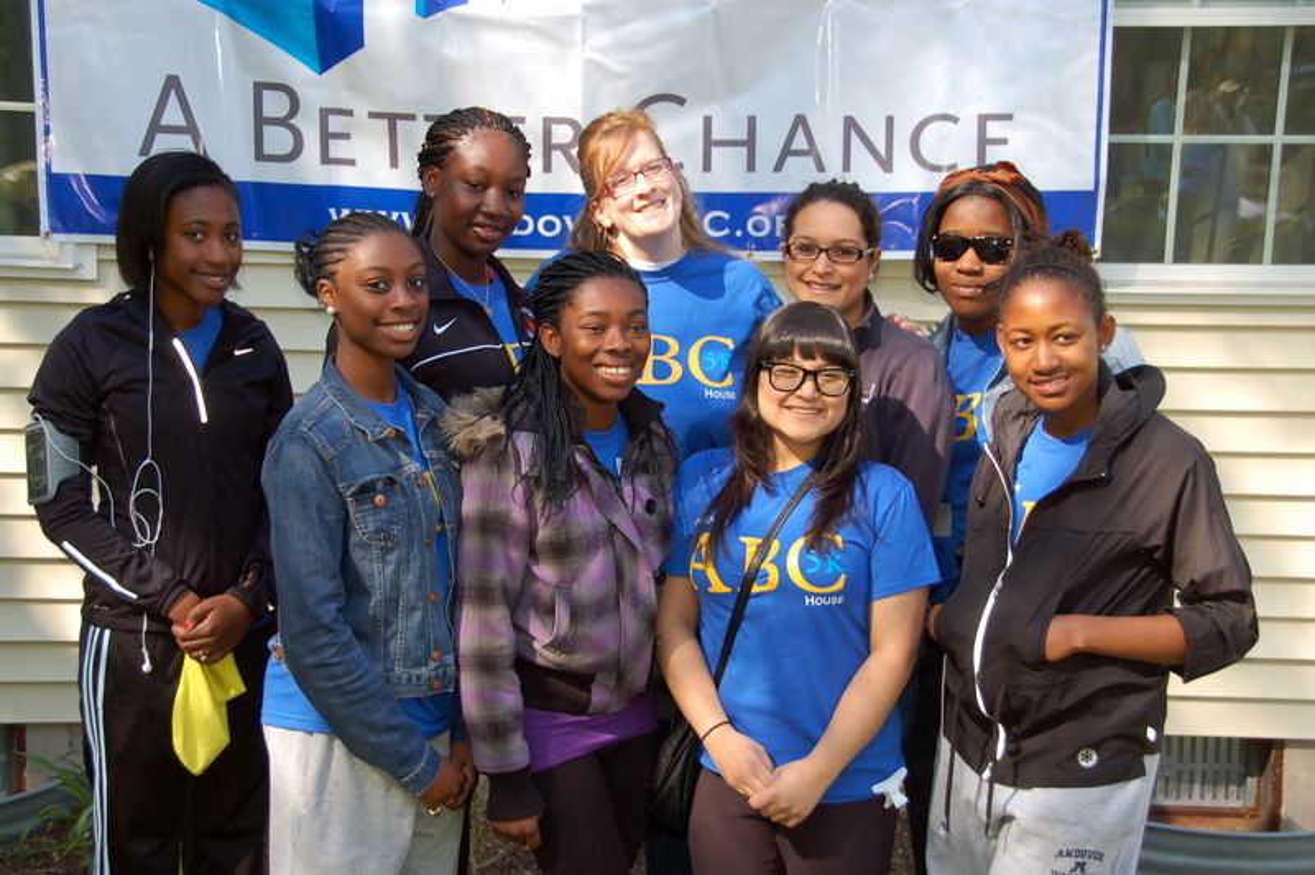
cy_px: 438
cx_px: 658
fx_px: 1971
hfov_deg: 36.9
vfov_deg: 25.0
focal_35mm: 54
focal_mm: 36
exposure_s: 1/160
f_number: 4.5
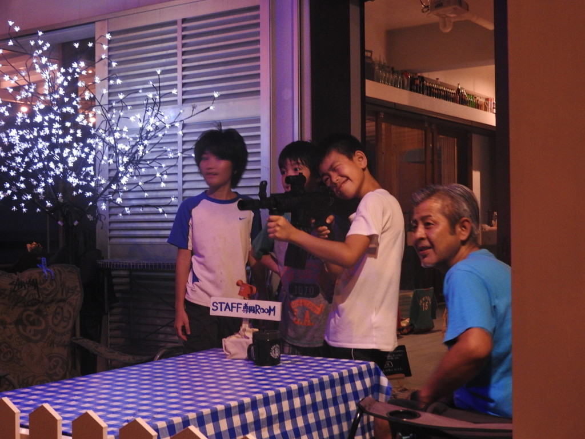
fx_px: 929
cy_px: 220
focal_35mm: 55
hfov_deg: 34.9
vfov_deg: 26.6
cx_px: 292
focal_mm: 9.9
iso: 560
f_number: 4
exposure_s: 1/8
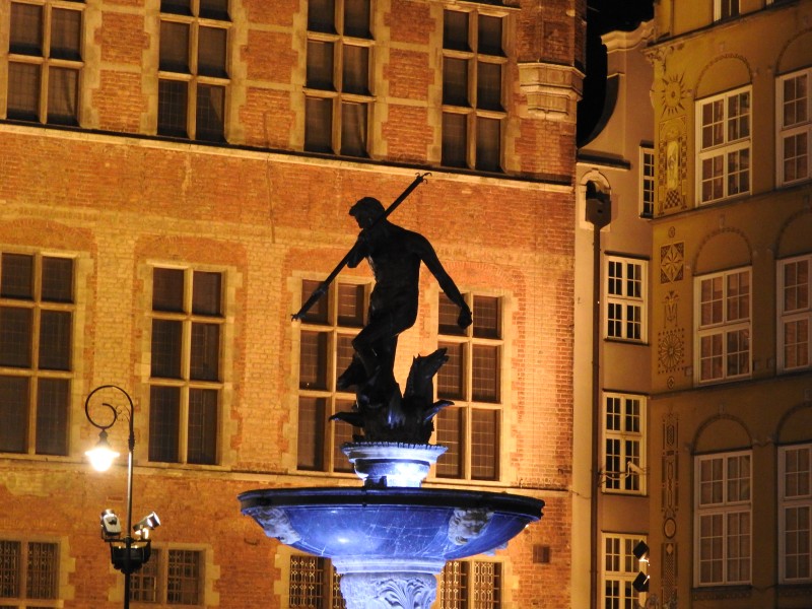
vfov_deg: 12.9
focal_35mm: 115
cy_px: 304
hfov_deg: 17.1
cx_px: 406
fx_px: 2698
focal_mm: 20.6
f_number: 5
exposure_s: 1/10
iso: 800
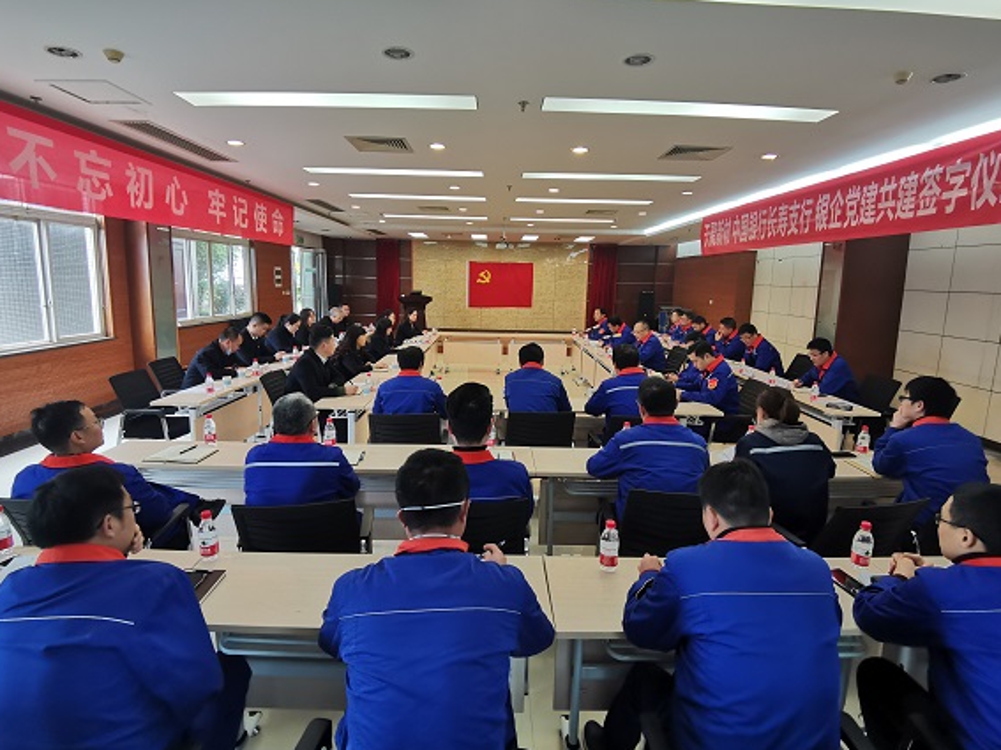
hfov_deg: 87.8
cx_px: 505
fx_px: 520
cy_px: 364
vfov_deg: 71.6
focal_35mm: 18
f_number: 2.2
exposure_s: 1/50
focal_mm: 2.26
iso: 250
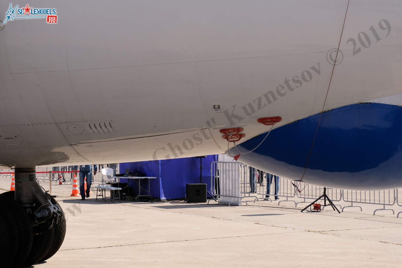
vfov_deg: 18.2
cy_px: 134
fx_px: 837
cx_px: 201
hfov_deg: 27.0
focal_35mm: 75
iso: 500
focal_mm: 50
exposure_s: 1/900
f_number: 8
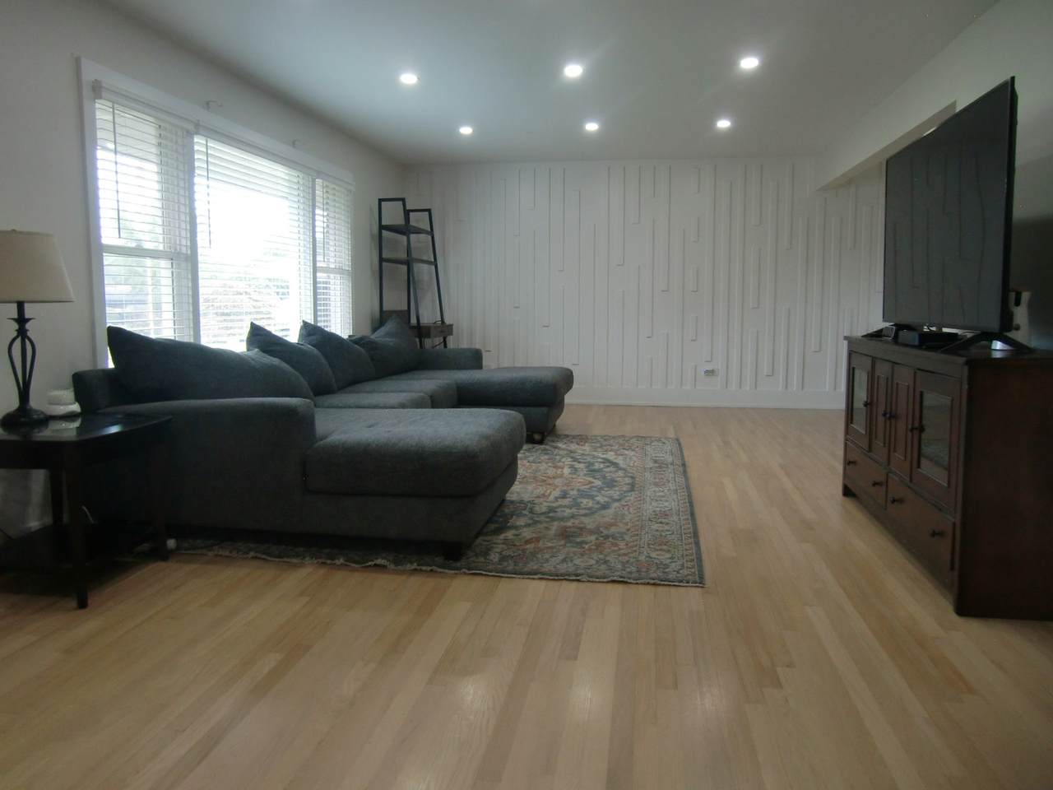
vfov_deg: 56.8
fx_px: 730
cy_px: 395
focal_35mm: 24
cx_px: 526
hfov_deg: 71.6
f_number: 3.2
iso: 160
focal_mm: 4.3
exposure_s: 1/60
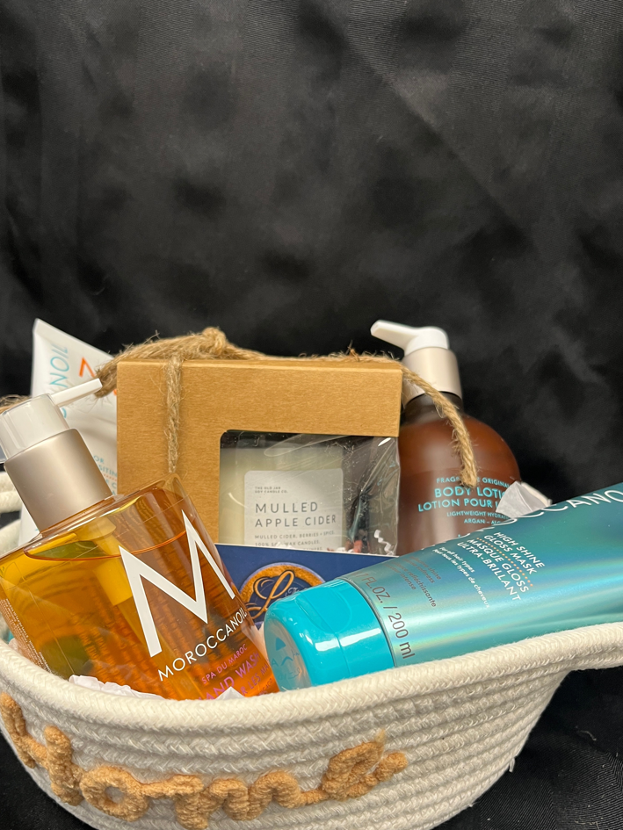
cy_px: 514
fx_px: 792
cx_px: 263
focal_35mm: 33
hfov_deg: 42.8
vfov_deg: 54.8
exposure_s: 1/60
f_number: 1.6
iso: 125
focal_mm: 5.1
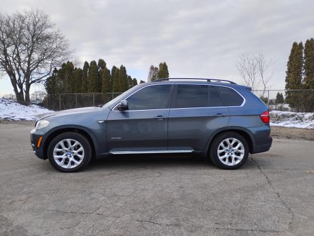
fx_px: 254
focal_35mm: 28
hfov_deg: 63.4
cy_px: 118
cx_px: 157
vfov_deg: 49.9
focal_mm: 4.26
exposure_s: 1/349
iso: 100
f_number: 1.8
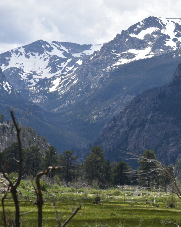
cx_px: 160
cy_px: 114
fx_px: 1279
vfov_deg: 10.1
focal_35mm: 191
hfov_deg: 8.1
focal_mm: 135
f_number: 7.1
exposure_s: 1/320
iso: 100
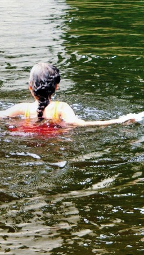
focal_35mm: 230
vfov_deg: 9.4
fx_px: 1561
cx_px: -22
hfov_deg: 5.3
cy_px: 129
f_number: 2.8
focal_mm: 16
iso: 80
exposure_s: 1/50
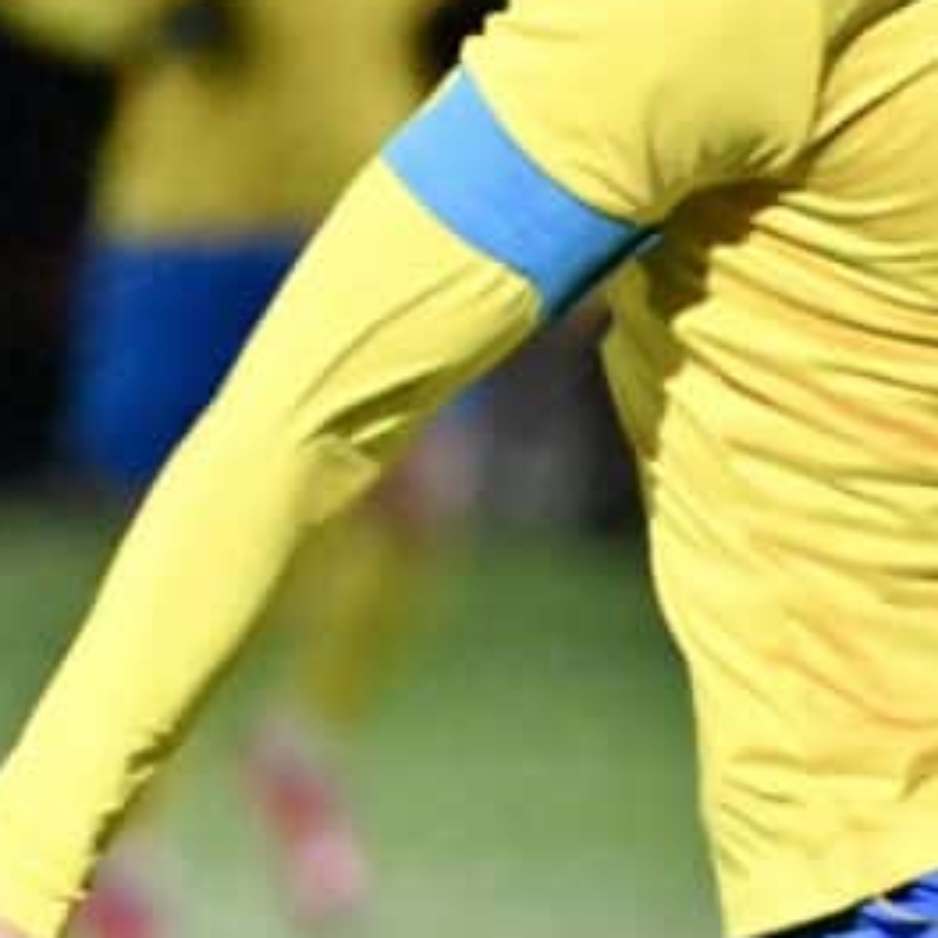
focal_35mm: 1254
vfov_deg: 1.4
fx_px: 38444
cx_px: 2199
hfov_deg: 1.4
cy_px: 840
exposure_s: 1/1250
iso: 10000
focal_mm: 190
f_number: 3.2
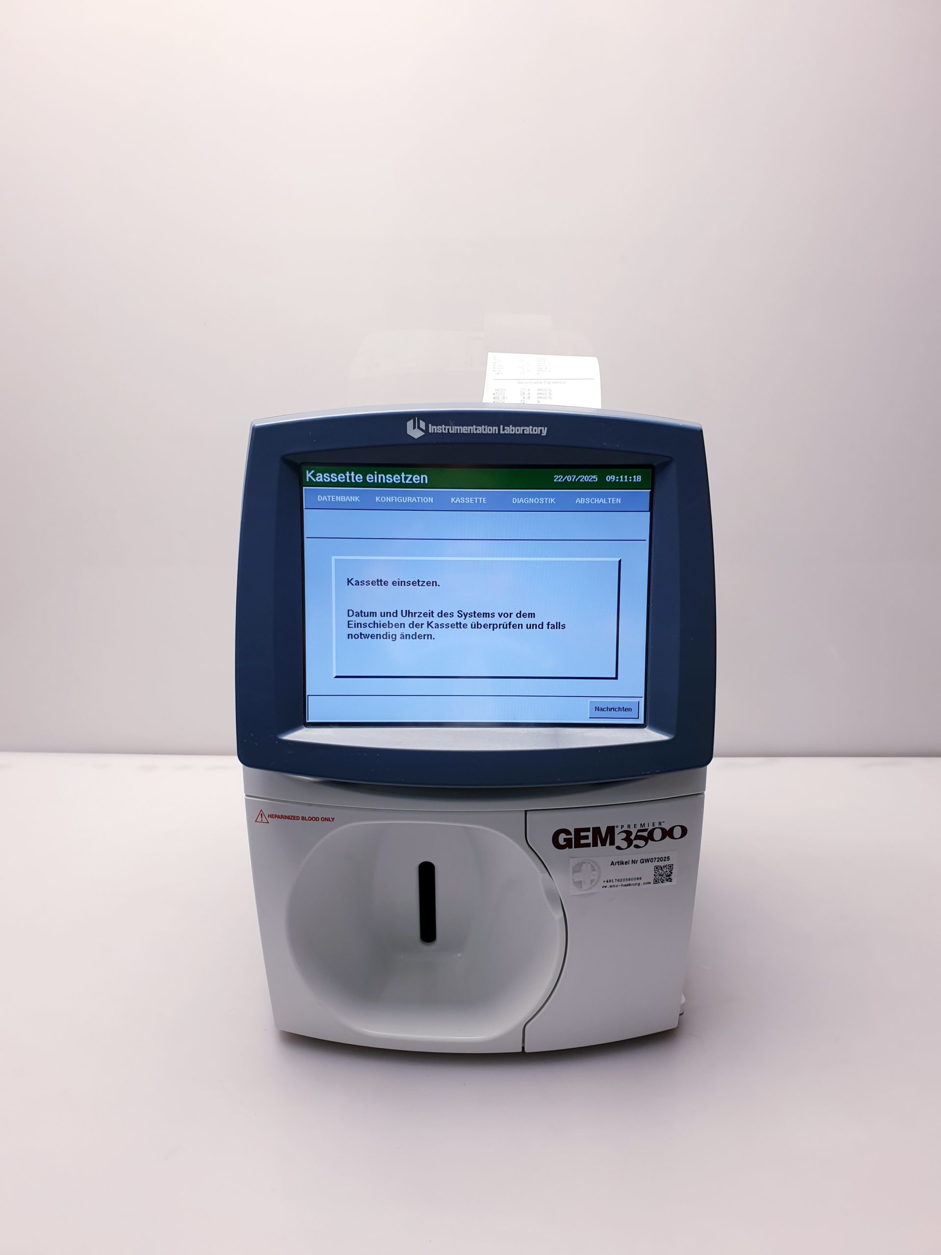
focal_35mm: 26
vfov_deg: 67.3
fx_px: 942
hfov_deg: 53.1
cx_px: 470
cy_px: 628
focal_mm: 4.3
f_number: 2.4
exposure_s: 1/100
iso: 50
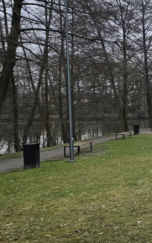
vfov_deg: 41.8
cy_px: 125
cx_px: 327
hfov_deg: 17.0
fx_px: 318
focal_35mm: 48
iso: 40
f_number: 1.9
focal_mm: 2.2
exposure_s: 1/832
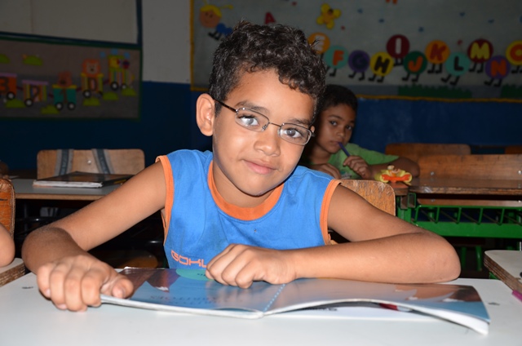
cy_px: 173
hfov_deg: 37.9
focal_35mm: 52
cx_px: 261
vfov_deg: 25.6
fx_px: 760
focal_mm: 35
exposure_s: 1/60
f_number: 4.5
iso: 100
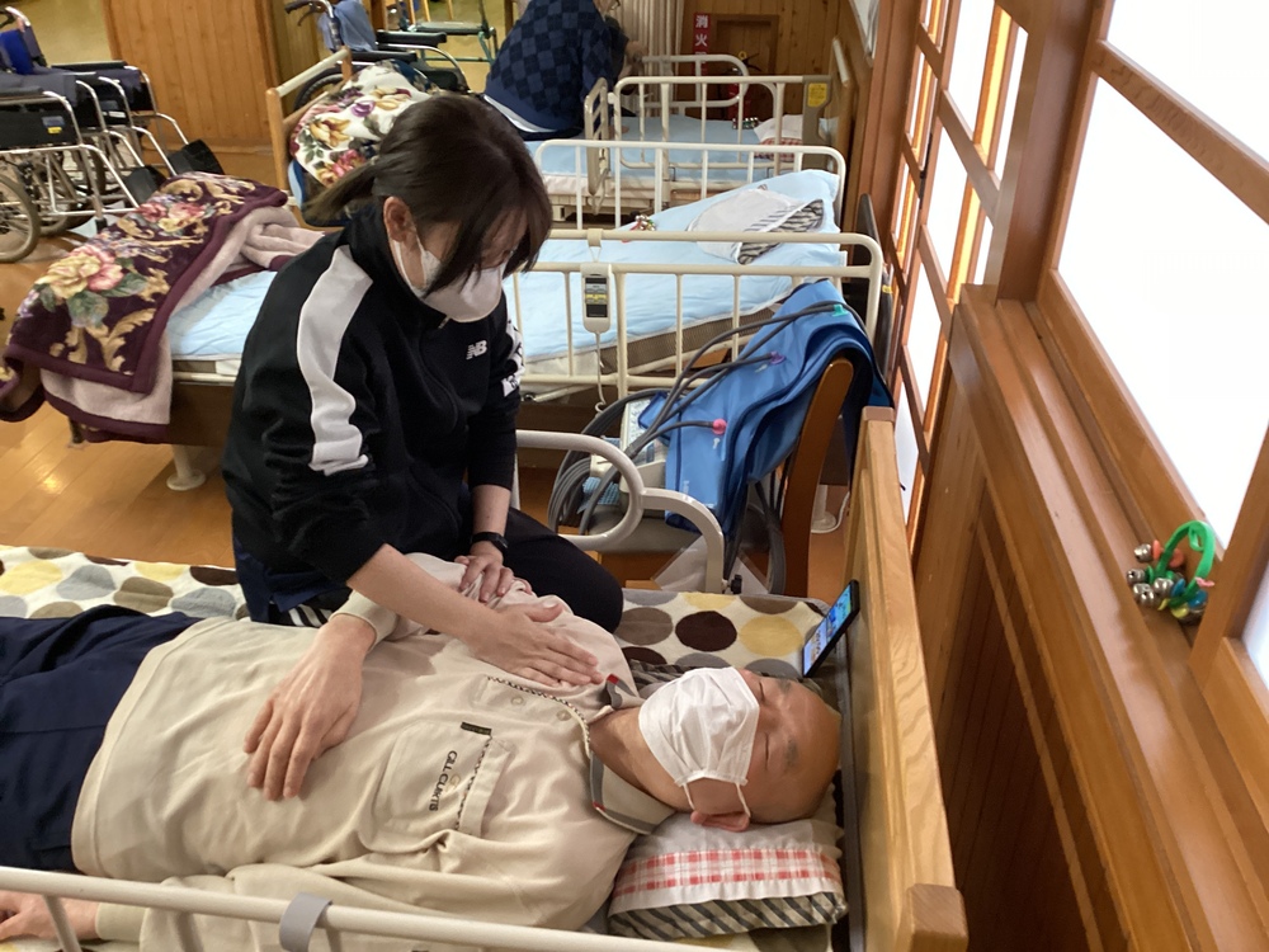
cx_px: 634
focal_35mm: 31
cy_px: 476
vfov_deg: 45.4
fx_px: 1136
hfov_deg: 58.4
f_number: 2.4
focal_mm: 3.3
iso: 320
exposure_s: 1/40
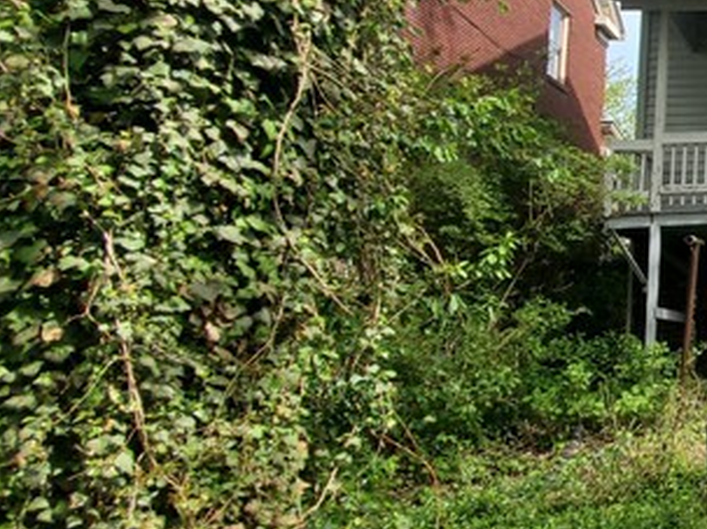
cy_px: 172
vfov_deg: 32.6
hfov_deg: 28.3
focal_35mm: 44
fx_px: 898
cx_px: 1059
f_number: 2.2
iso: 50
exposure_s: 1/612
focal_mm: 1.8
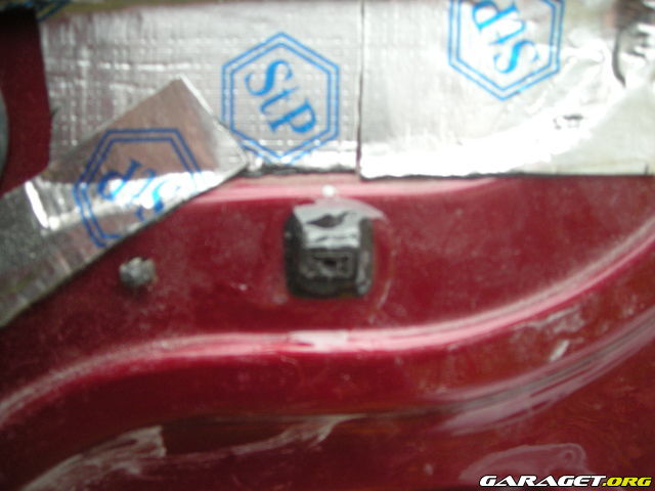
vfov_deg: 40.7
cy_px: 246
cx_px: 328
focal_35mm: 35
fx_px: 662
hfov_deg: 52.6
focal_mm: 5.7
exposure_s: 1/63.2
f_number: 2.8
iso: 206
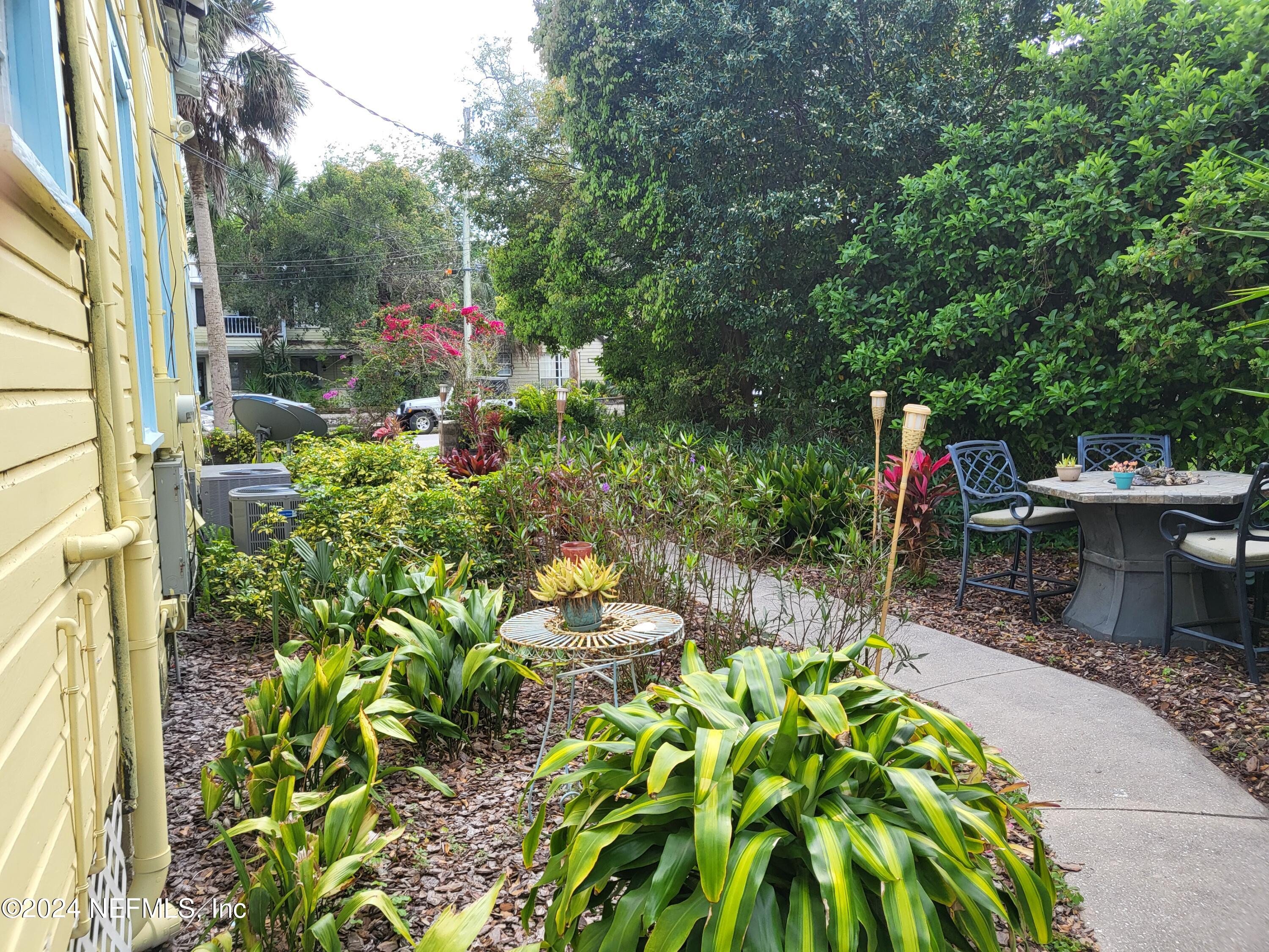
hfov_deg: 67.3
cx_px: 634
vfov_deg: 53.1
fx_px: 953
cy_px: 476
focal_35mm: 26
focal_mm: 4.25
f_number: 1.8
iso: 50
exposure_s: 1/377
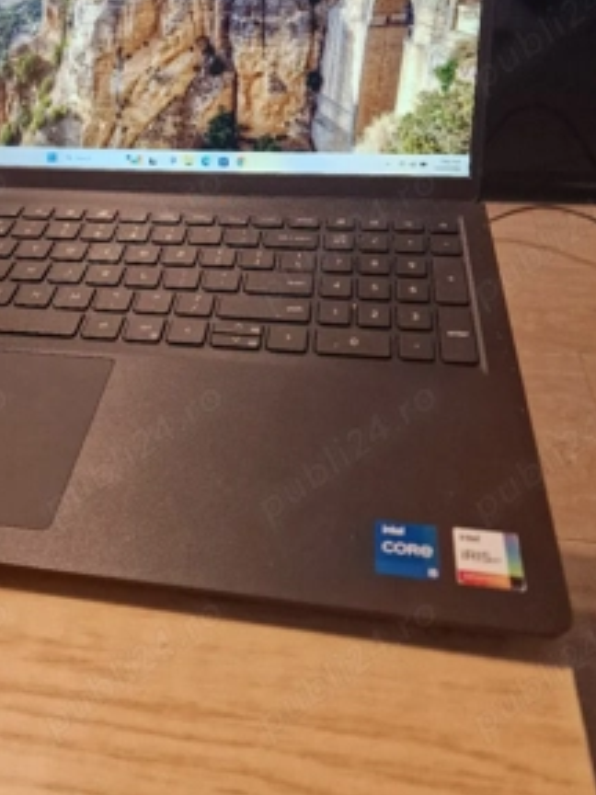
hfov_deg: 43.4
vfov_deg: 55.7
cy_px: 271
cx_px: 188
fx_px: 735
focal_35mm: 32
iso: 400
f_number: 1.8
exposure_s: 1/100
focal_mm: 6.4
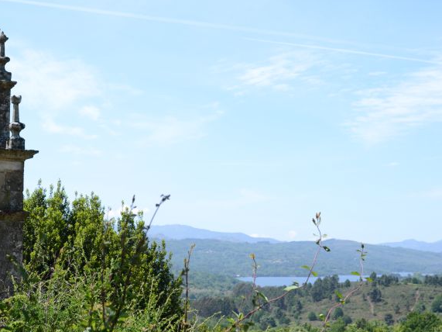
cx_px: 159
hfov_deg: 27.4
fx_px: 902
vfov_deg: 20.8
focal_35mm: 71
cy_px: 156
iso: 100
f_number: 4.5
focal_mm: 35
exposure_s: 1/500
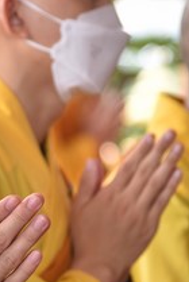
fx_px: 2927
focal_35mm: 373
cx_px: -78
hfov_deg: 3.7
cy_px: 113
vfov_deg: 5.5
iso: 160
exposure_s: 1/125
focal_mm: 120
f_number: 4
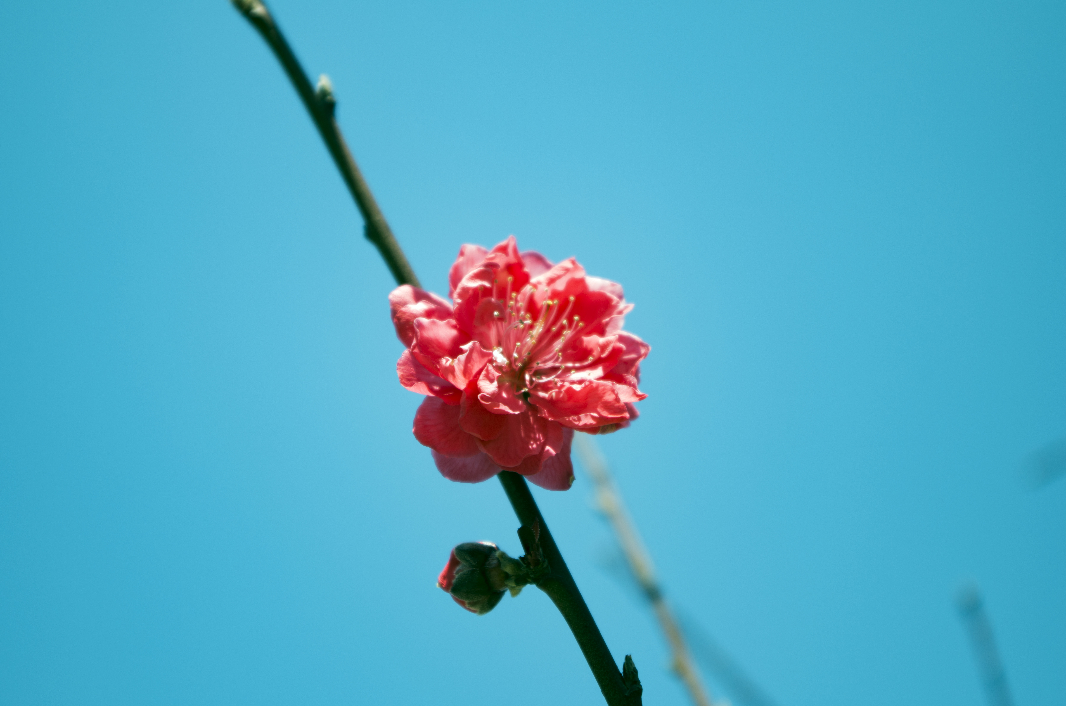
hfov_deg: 31.5
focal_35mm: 64
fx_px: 1891
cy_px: 353
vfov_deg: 21.1
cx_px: 533
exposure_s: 1/250
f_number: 4.5
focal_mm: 42.5
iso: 100
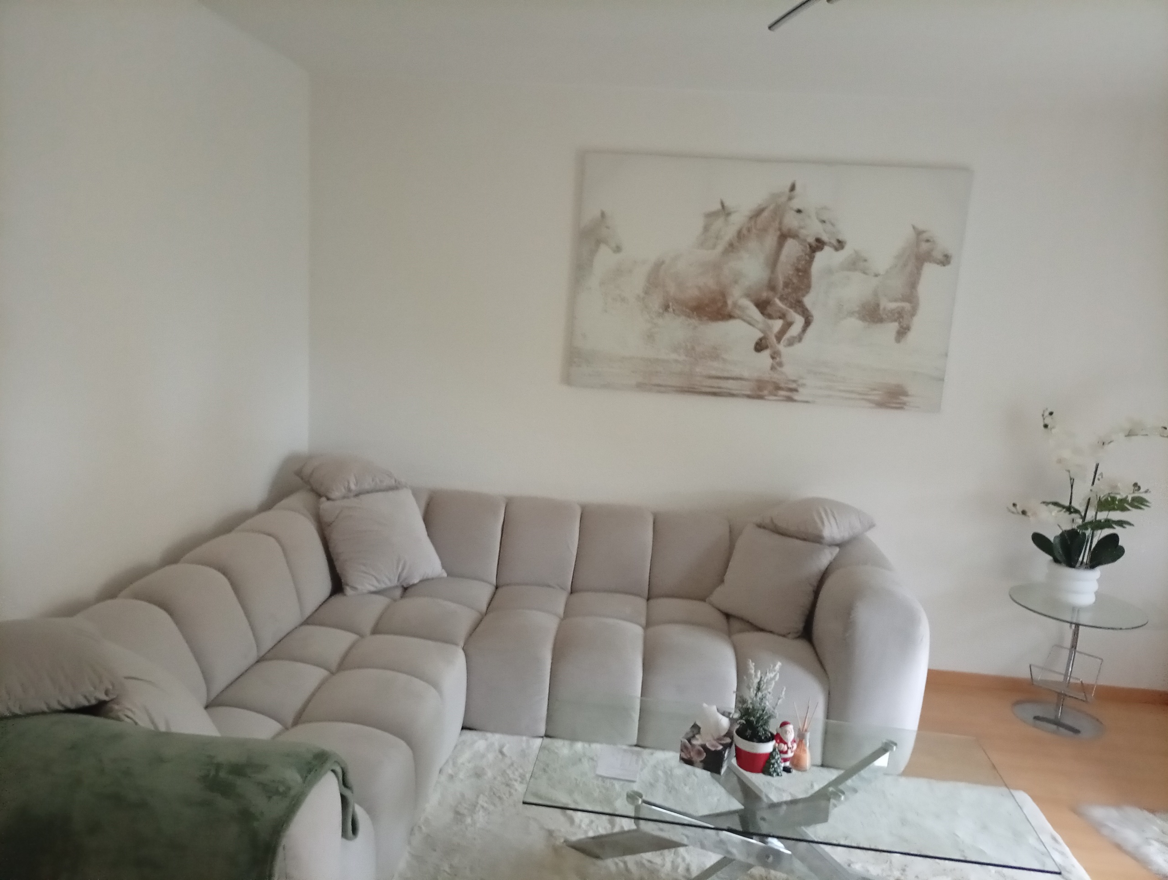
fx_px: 912
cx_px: 584
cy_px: 440
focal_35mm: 27
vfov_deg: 51.5
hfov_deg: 65.2
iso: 562
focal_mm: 3.84
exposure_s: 1/25
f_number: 1.8
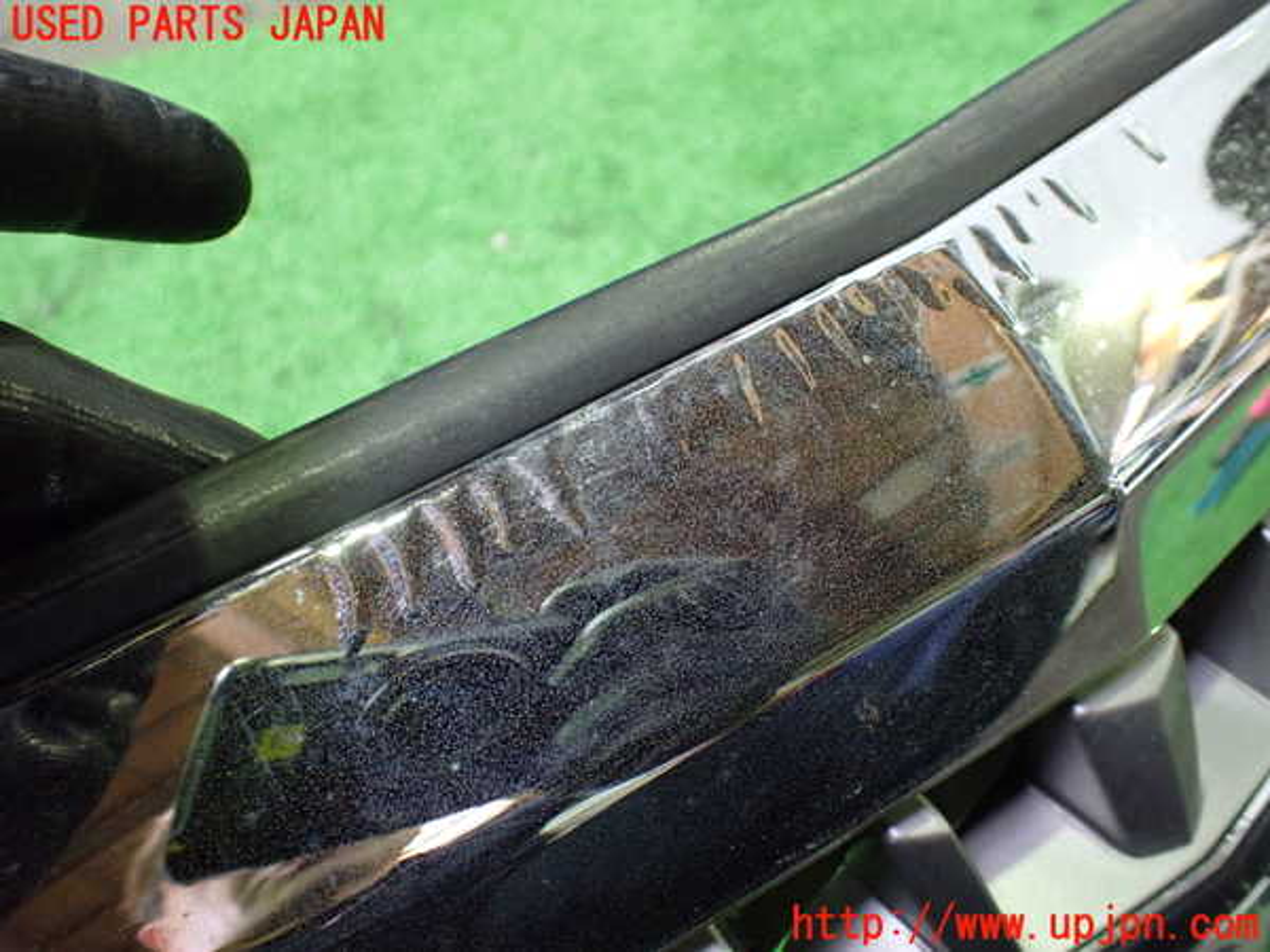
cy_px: 476
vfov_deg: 46.8
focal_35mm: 30
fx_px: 1101
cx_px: 635
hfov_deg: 60.0
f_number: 2.3
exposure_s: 1/40
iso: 800
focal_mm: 5.4
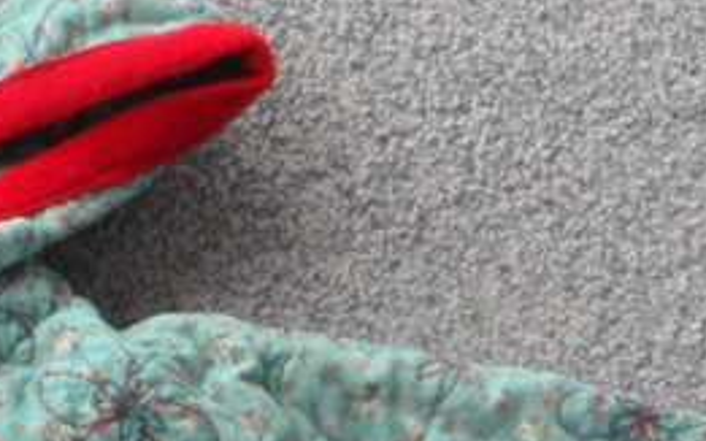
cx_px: -164
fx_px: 2501
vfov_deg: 9.4
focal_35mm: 130
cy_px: 912
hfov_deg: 15.4
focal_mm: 4.1
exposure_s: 1/125
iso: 80
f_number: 2.9
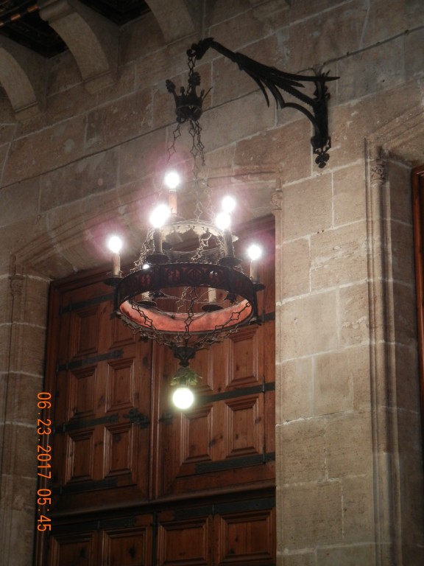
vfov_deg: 25.3
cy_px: 283
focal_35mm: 77
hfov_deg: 19.1
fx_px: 1258
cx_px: 212
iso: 350
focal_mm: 13.9
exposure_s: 1/30
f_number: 4.3
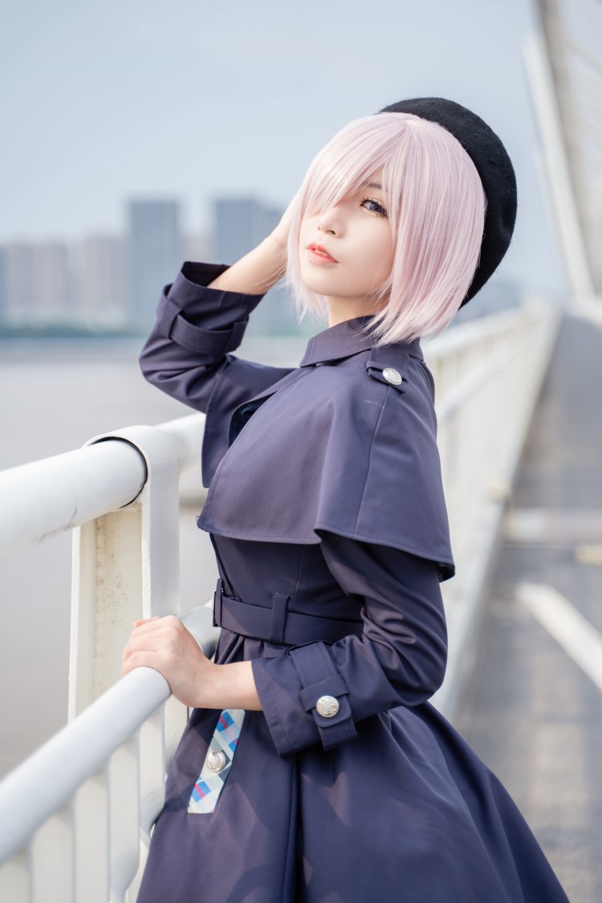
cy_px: 452
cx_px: 301
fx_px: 1880
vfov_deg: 27.0
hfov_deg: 18.2
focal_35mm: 75
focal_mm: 75
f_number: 2.8
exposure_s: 1/800
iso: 100
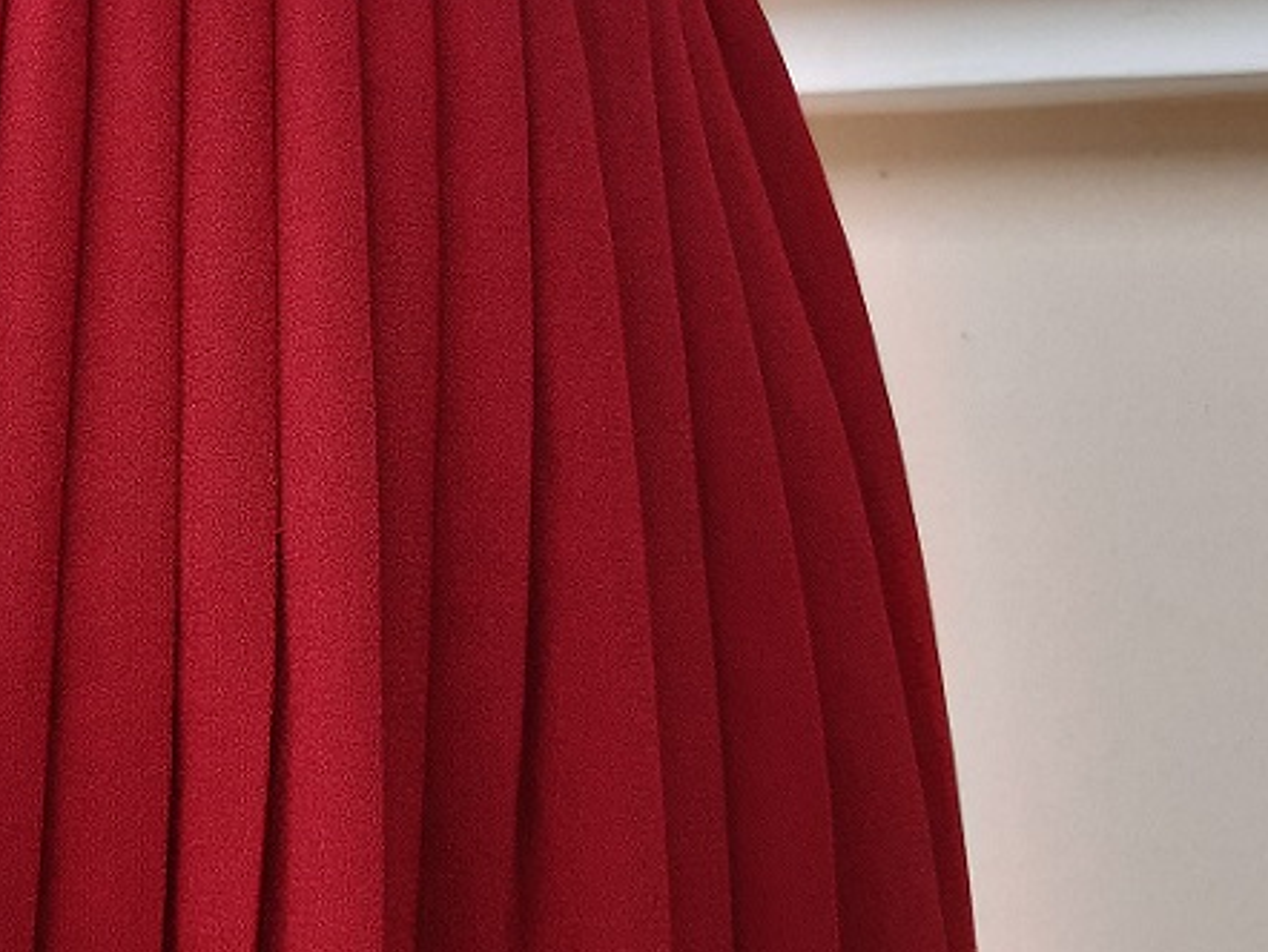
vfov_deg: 23.8
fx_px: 2236
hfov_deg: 30.3
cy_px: 249
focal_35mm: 61
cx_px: 128
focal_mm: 3.92
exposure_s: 1/473
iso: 40
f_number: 1.7
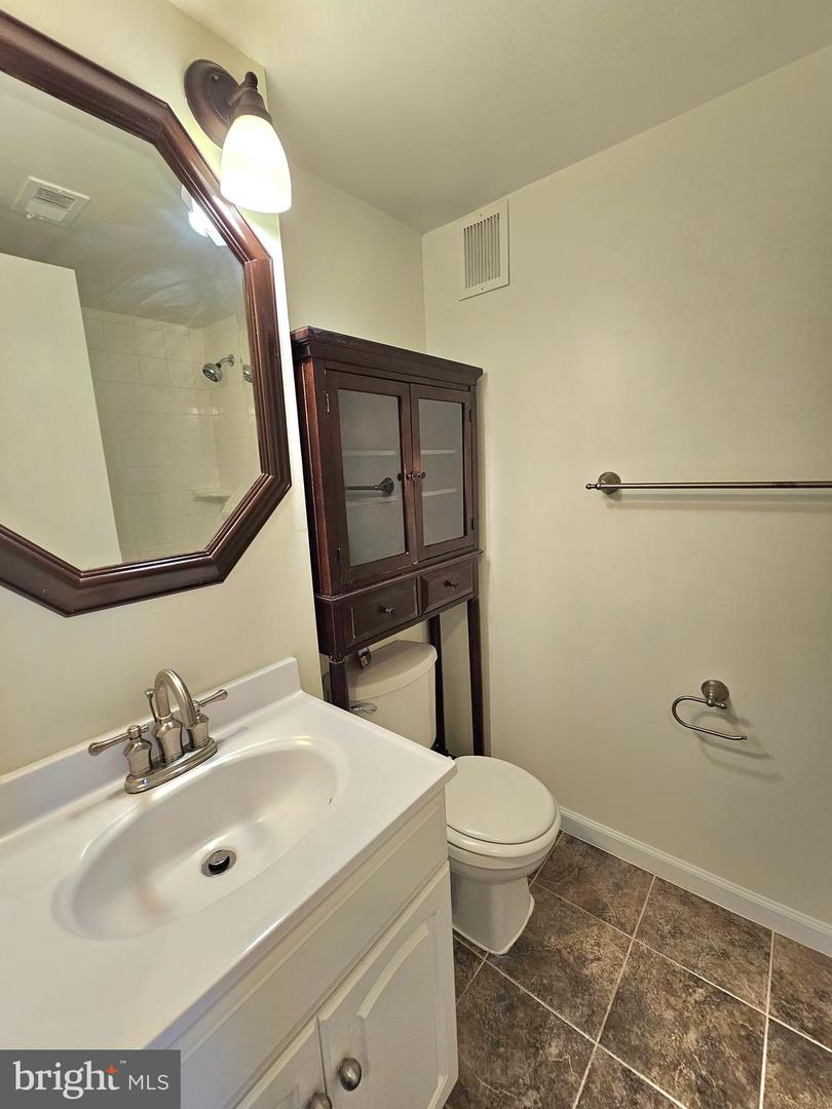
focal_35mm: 13
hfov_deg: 89.9
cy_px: 554
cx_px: 416
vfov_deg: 106.2
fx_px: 417
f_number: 2.2
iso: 100
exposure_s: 1/60.2
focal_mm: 2.2
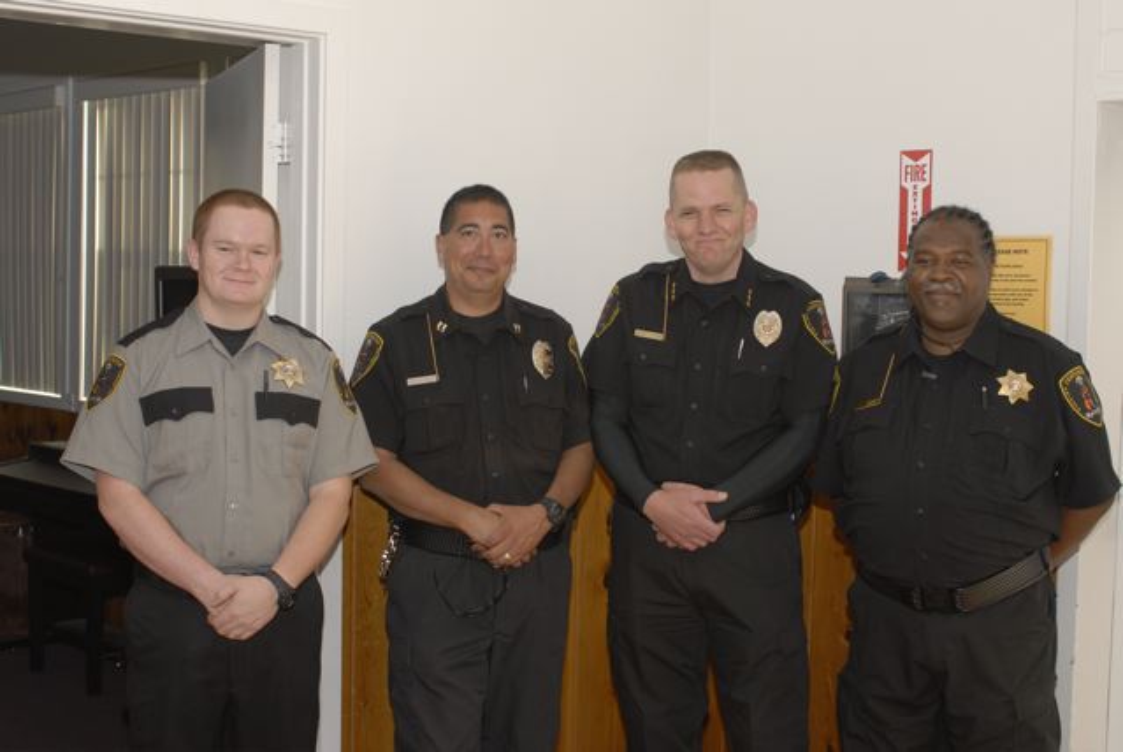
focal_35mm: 52
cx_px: 562
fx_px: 1640
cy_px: 376
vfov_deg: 25.8
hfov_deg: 37.8
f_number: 5.6
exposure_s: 1/100
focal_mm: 35
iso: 200
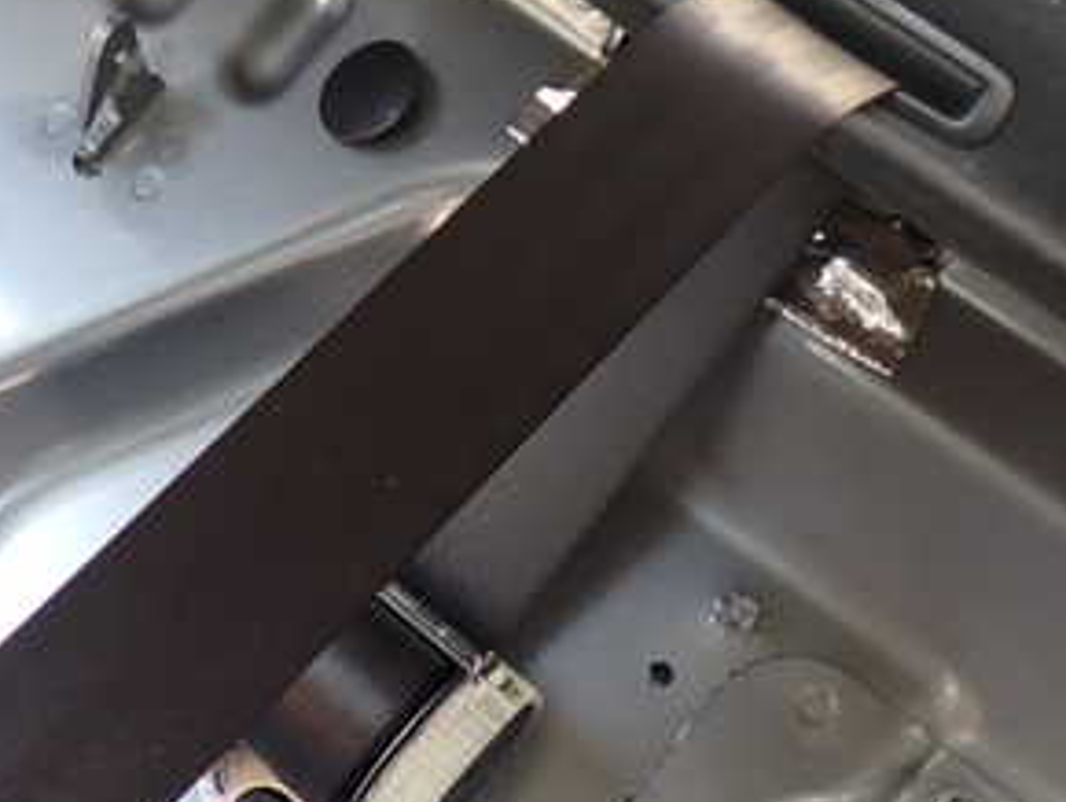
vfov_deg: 23.2
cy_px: 684
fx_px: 1911
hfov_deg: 30.5
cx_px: 239
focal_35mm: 62
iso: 160
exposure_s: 1/60
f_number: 2.3
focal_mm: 5.4
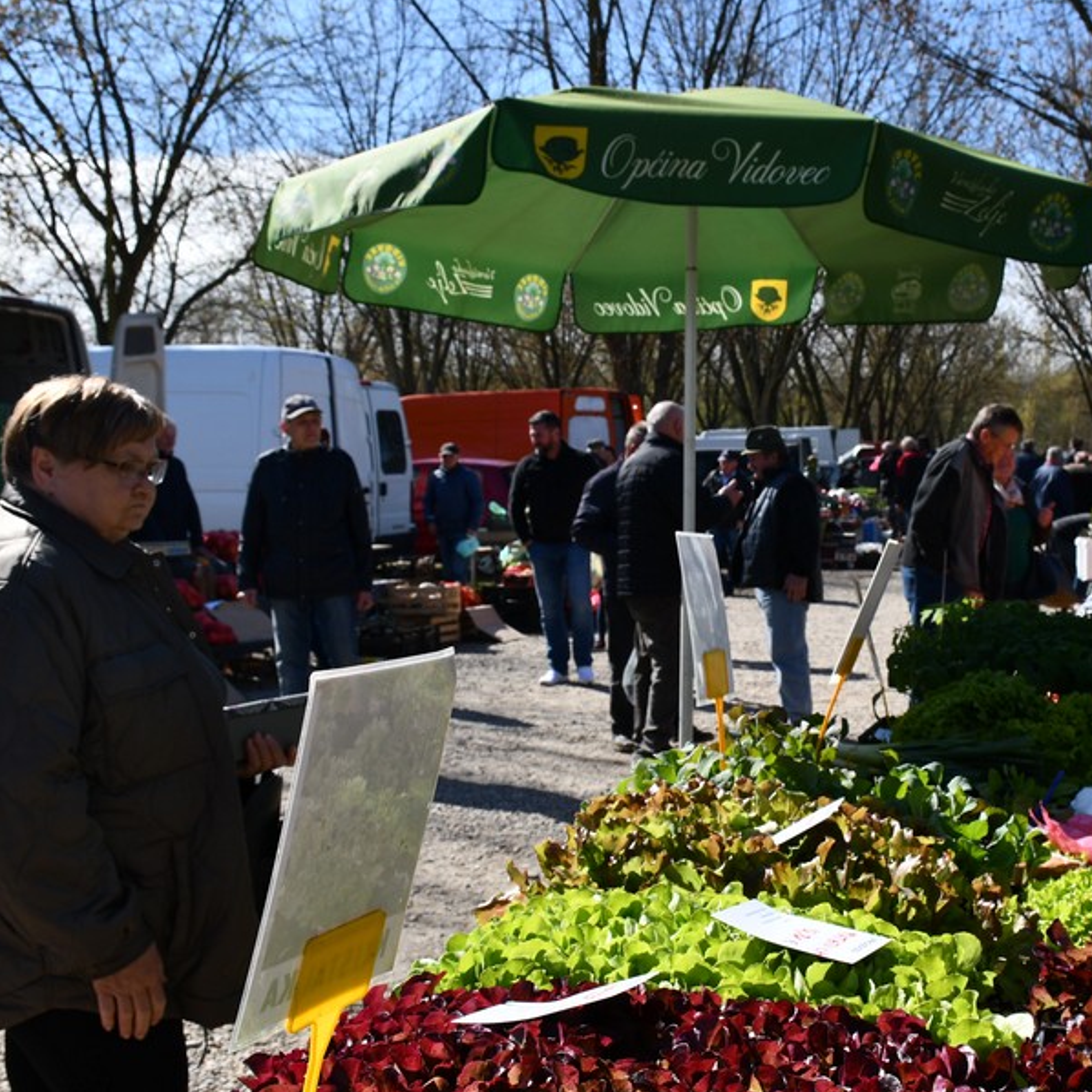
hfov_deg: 35.0
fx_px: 1713
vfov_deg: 35.3
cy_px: 518
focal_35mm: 48
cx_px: 729
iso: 110
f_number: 8
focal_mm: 22
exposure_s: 1/250
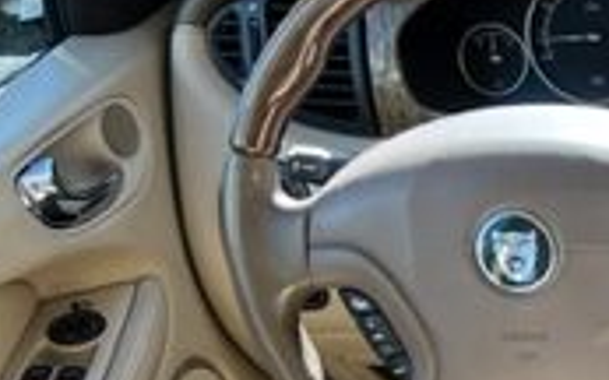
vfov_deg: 12.4
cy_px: 510
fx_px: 1692
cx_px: 1010
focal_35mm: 102
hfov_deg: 17.5
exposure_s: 1/452
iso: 50
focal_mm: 5.7
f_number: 1.5
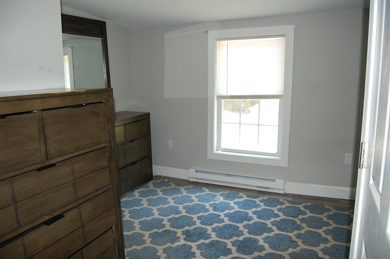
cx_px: 195
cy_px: 130
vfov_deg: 47.8
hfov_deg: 67.4
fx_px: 292
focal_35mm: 27
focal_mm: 18
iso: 400
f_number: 3.5
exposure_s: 1/60
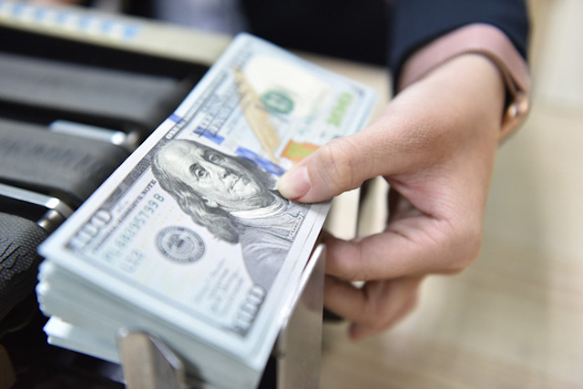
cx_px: 292
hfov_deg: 46.4
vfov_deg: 31.9
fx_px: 680
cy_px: 194
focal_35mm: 42
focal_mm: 42
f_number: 2.8
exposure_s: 1/160
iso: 1600
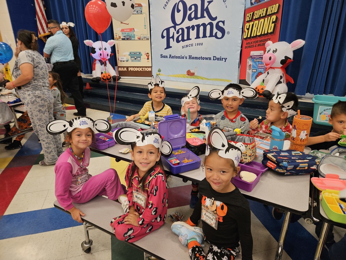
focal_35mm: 23
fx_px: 230
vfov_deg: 58.9
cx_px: 173
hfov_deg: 73.9
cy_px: 130
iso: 100
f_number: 1.8
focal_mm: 5.4
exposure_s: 1/61
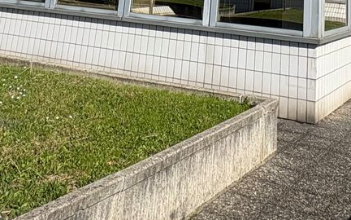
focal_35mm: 55
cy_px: -192
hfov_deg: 36.3
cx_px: 249
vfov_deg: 18.0
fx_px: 526
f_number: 2.2
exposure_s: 1/2273
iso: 50
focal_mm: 2.22
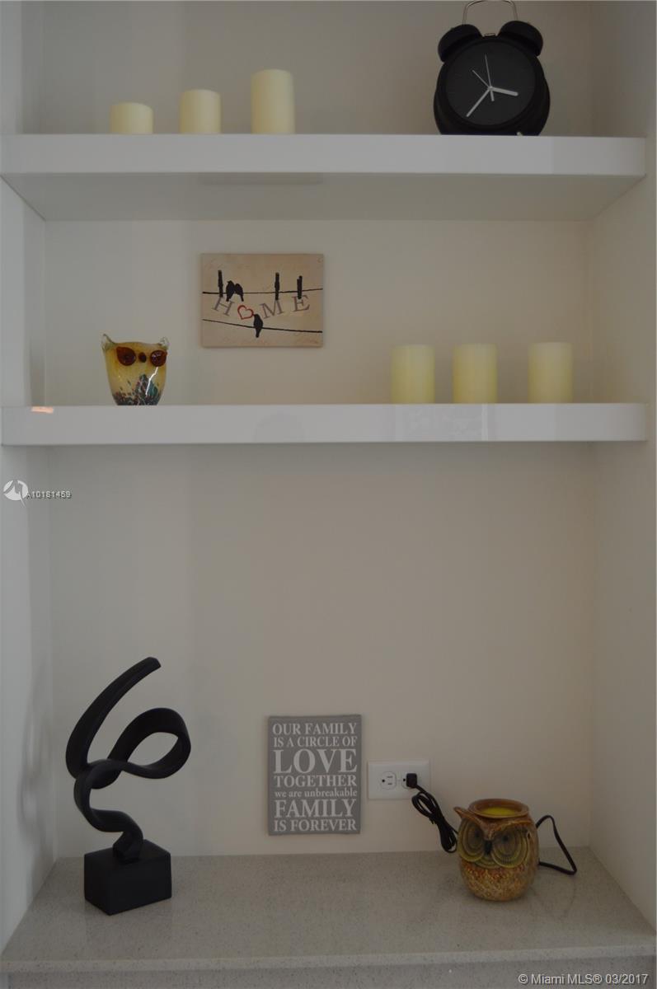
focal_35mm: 36
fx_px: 988
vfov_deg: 53.2
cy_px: 494
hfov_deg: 36.8
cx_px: 328
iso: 400
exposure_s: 1/60
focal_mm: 24
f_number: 4
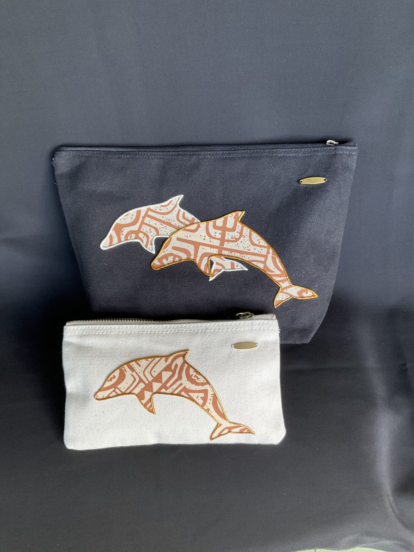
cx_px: 207
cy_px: 276
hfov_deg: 48.2
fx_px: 462
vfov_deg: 61.7
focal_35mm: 29
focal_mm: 3
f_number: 1.8
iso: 64
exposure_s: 1/122
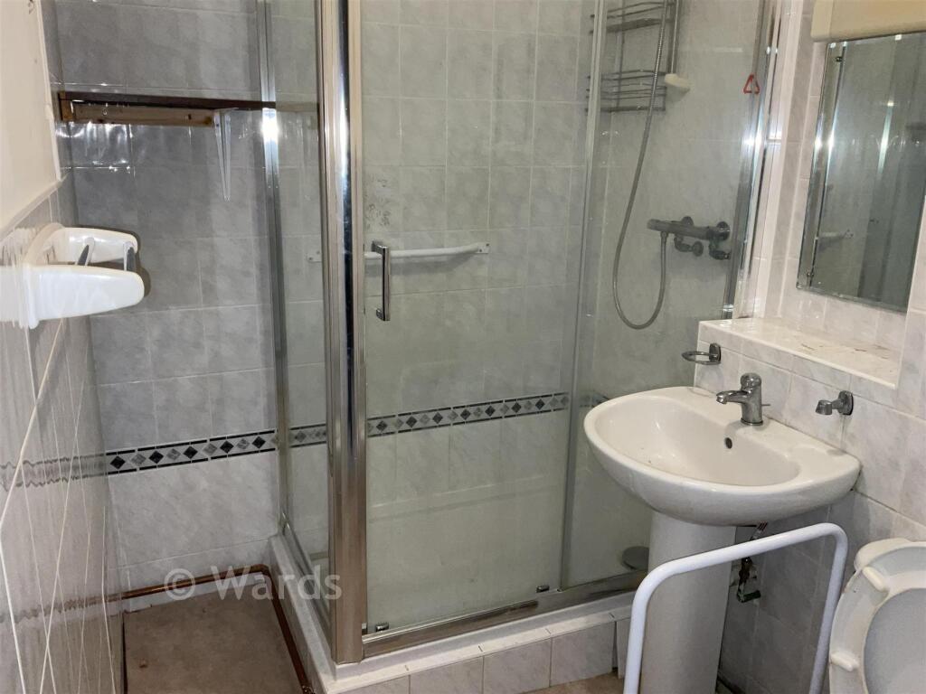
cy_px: 347
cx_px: 463
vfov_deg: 48.2
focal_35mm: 29
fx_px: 776
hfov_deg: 61.7
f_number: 1.8
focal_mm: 3
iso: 80
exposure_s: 1/50
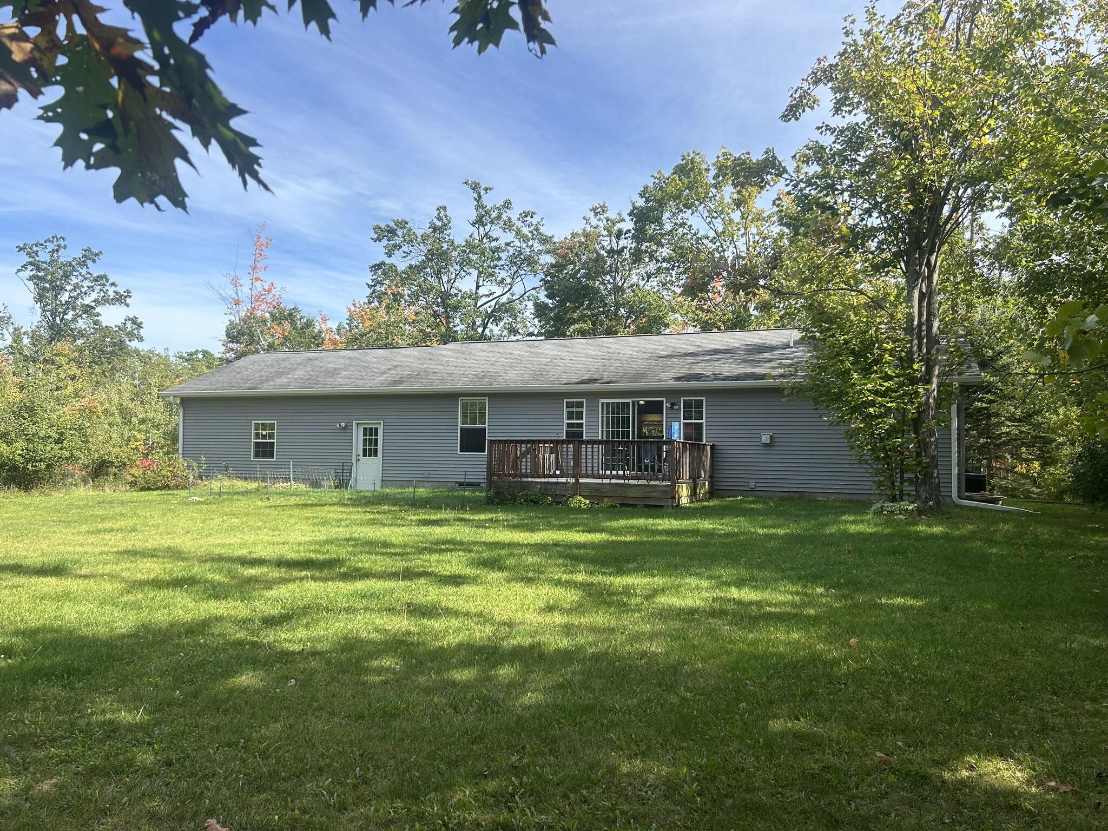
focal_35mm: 26
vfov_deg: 53.1
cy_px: 416
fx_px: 832
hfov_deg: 67.3
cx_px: 554
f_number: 1.5
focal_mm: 5.7
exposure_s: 1/2208
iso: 50
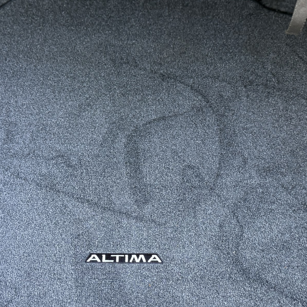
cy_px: 208
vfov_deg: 33.1
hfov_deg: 33.4
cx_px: 136
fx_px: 512
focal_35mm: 51
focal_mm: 6.76
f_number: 1.78
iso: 200
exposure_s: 1/73
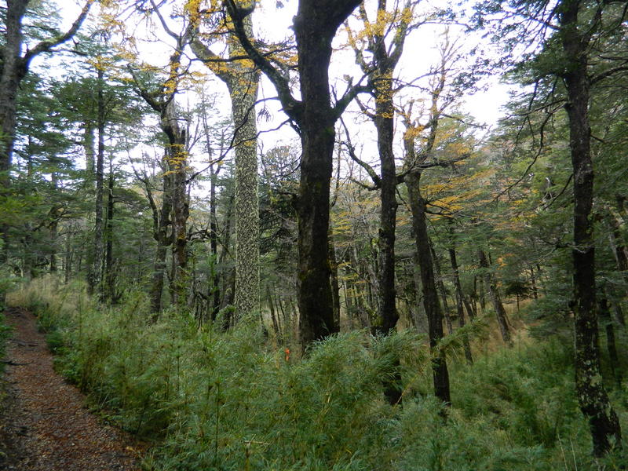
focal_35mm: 25
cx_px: 314
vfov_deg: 54.9
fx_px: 454
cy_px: 236
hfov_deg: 69.4
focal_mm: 4.5
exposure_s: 1/50
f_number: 3.1
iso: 80
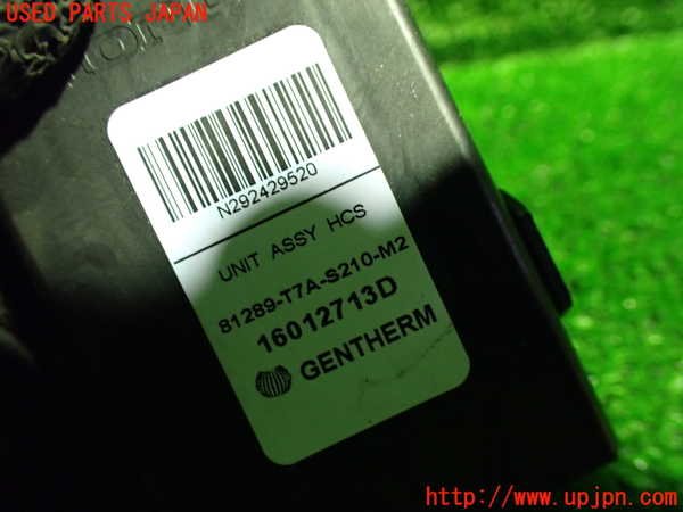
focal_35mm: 30
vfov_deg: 46.8
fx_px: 592
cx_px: 342
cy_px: 256
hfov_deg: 60.0
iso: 800
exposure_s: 1/50
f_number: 2.3
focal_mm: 5.4
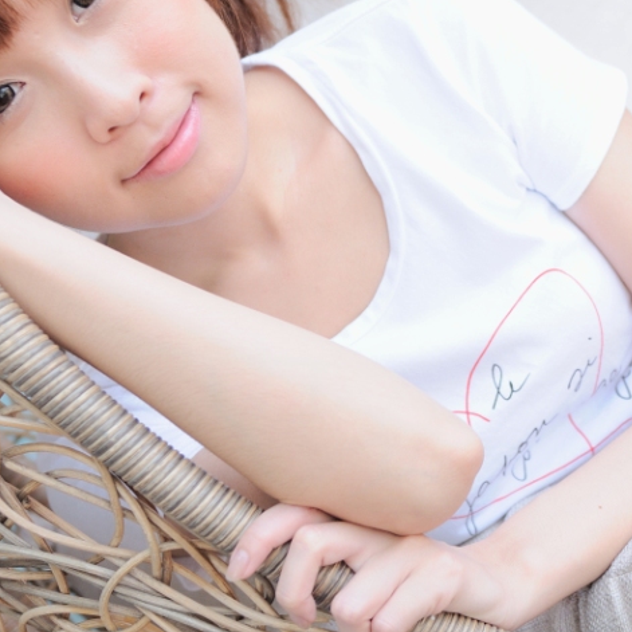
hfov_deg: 17.8
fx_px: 2002
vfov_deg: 17.9
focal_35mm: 97
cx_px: 510
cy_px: 225
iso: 200
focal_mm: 35
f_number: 2.8
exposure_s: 1/320
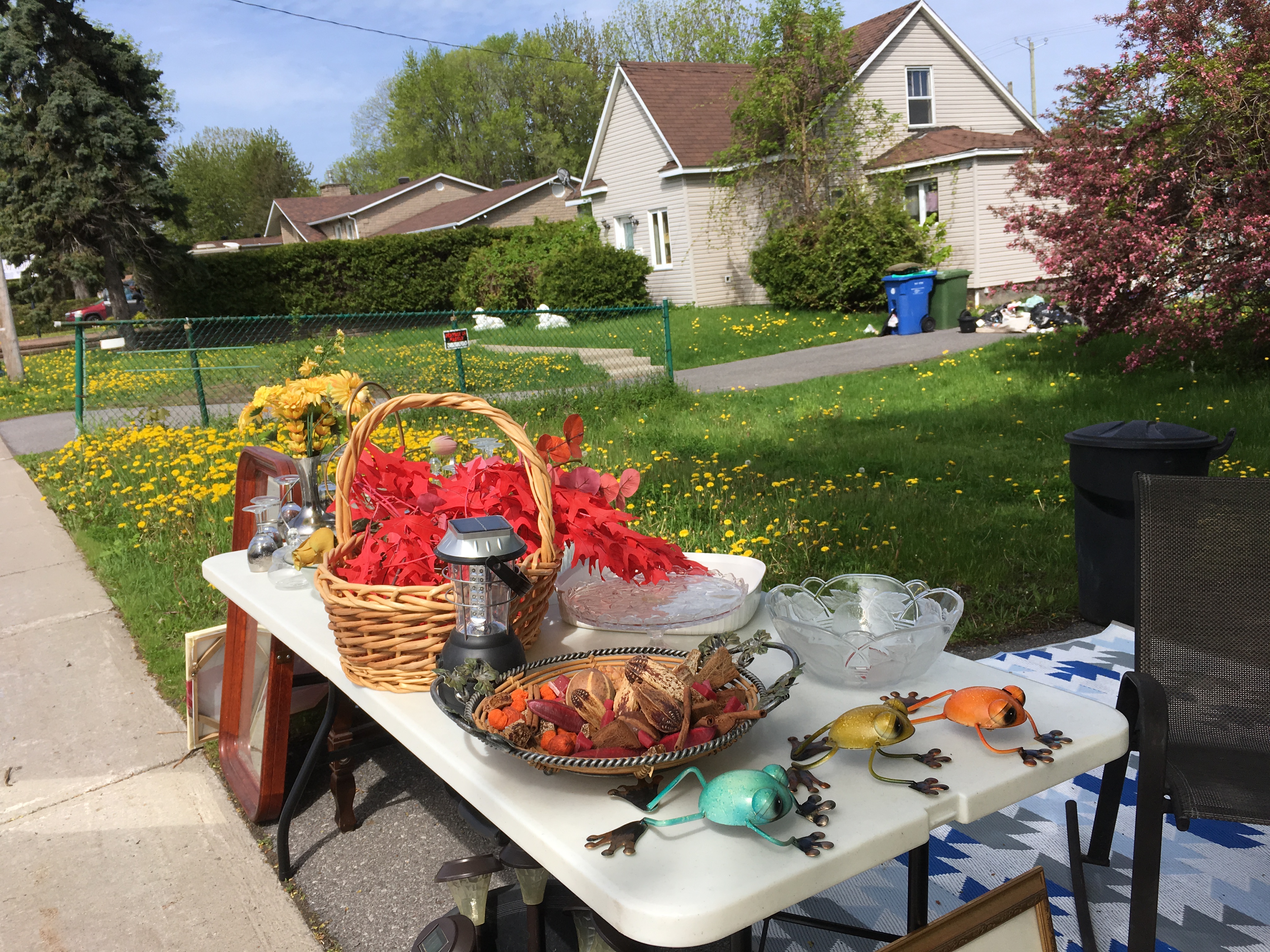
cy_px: 476
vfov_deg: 48.2
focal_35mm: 29
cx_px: 635
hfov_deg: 61.7
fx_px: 1064
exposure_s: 1/1709
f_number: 2.2
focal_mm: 4.15
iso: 25
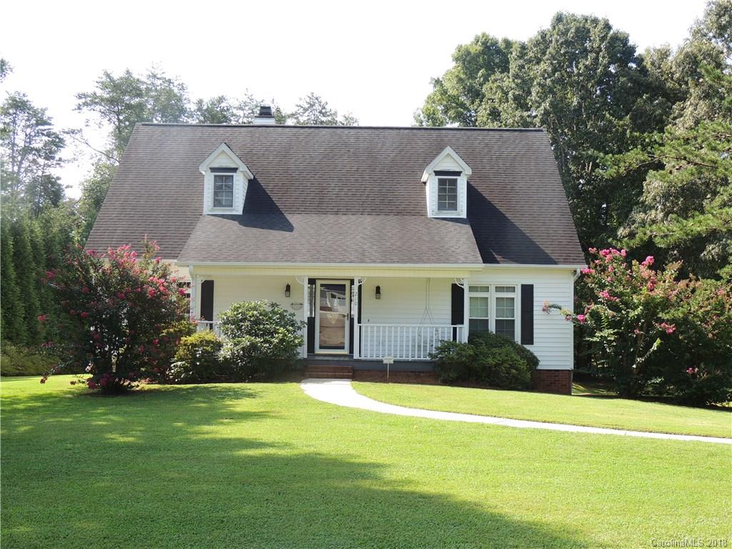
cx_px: 366
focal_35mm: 40
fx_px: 846
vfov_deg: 36.0
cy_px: 274
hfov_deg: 46.8
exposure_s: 1/250
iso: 100
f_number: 3.3
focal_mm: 7.1
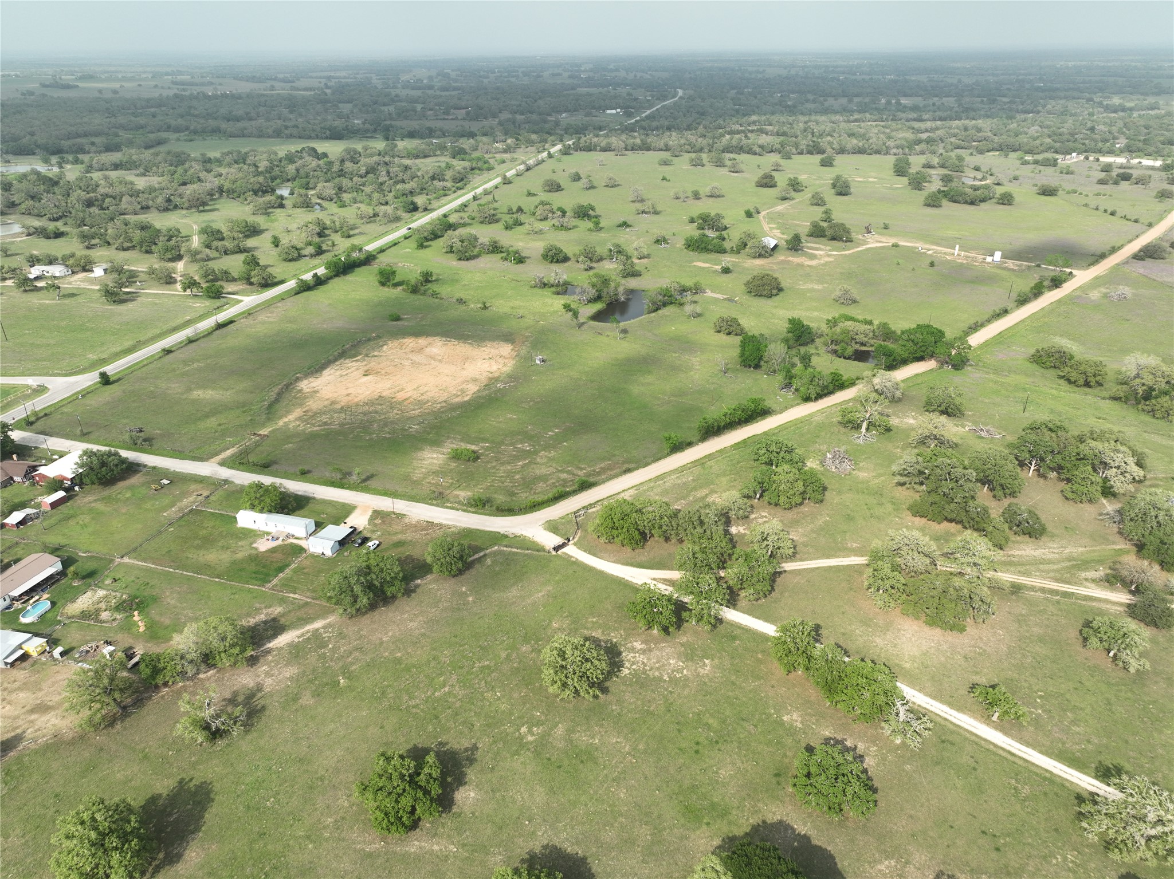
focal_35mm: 24
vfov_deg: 56.8
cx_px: 587
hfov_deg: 71.6
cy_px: 440
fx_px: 814
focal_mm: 12.29
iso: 110
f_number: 2.8
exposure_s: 1/1000
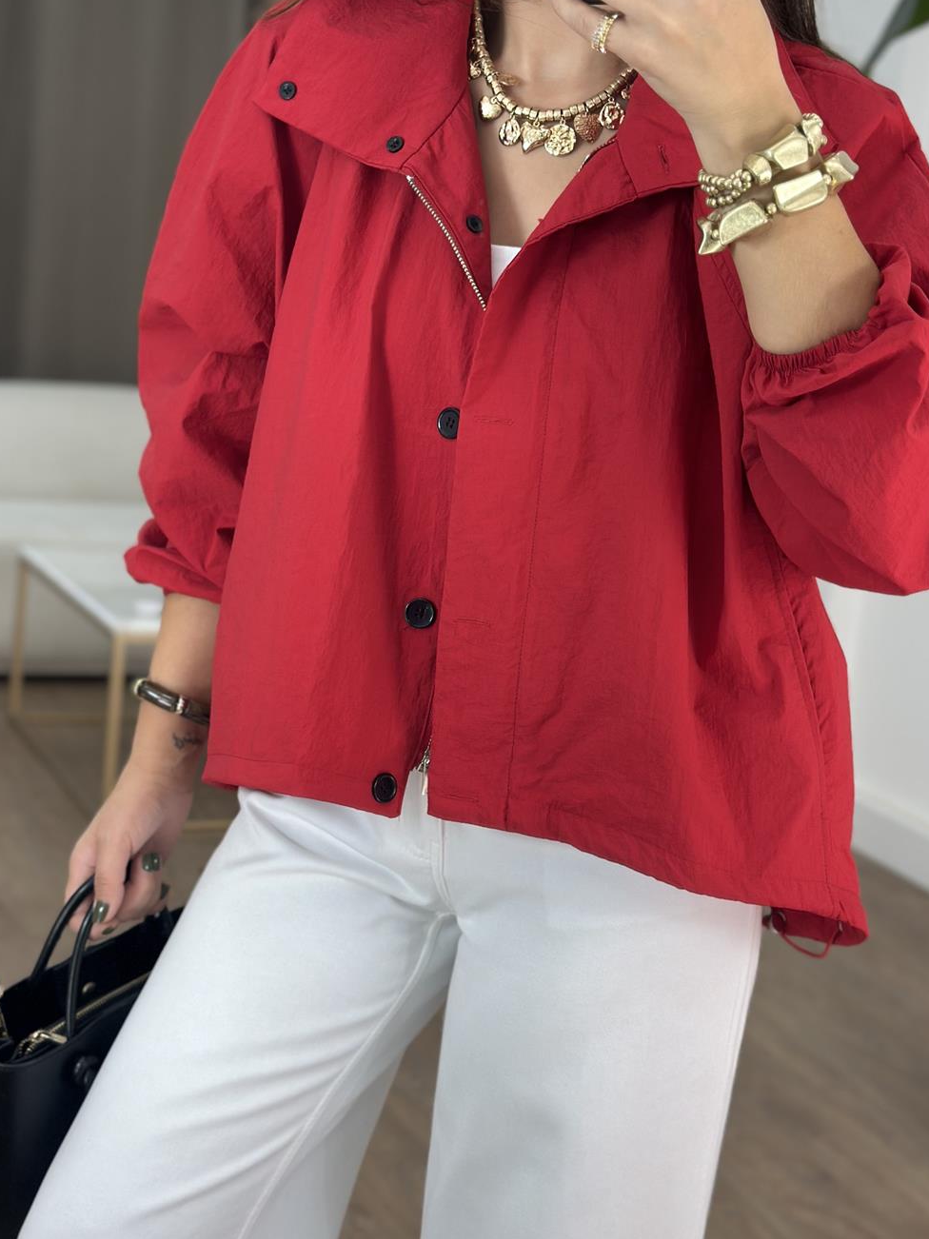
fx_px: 2112
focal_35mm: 59
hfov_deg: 24.8
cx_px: 444
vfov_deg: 32.7
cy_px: 571
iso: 80
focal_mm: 6.86
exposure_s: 1/100
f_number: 1.78
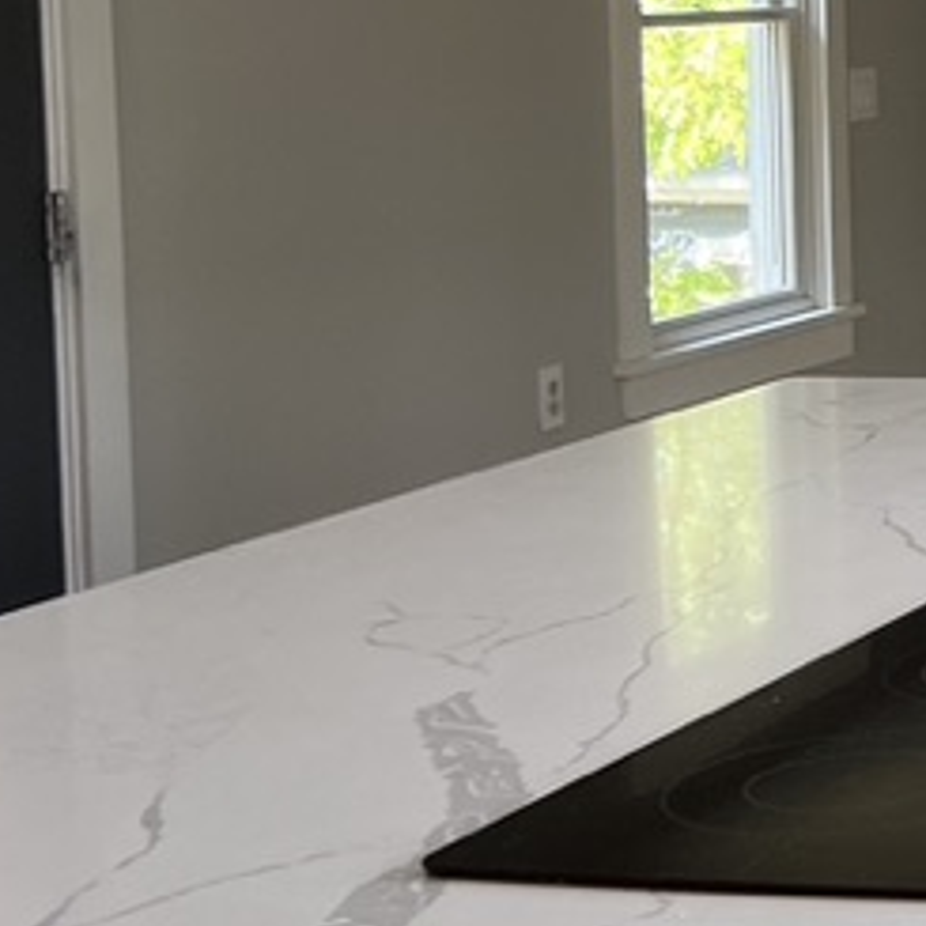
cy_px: 140
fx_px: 2905
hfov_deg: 14.8
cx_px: 1863
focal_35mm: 96
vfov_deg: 17.9
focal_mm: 5.7
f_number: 1.5
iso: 100
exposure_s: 1/120
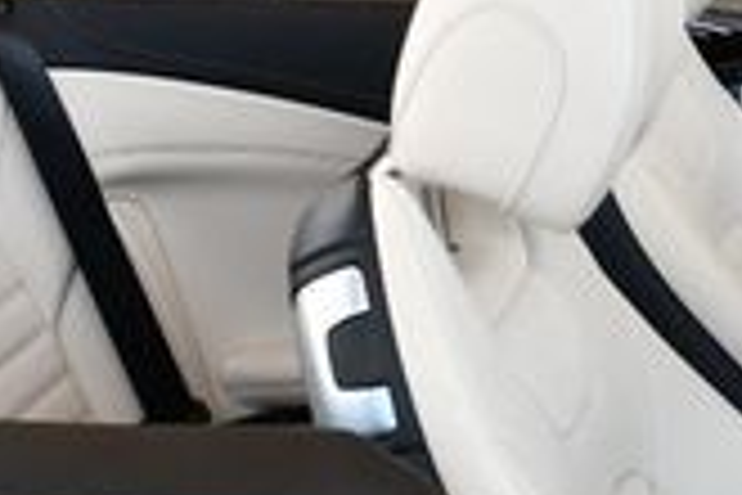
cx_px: 1111
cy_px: 652
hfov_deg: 13.8
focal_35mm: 140
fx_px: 2885
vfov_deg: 9.6
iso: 400
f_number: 5.6
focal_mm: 18
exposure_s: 1/250
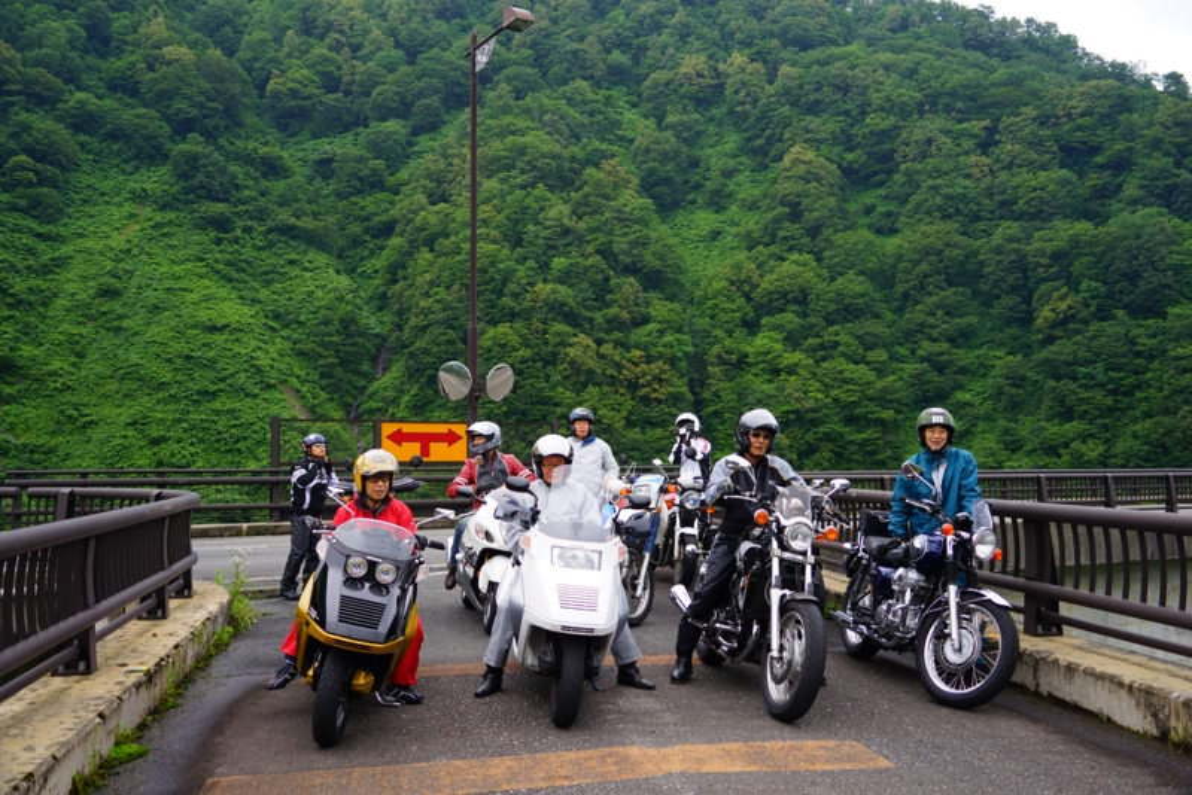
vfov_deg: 41.1
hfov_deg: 58.7
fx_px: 1060
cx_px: 596
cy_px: 398
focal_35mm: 32
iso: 100
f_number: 4
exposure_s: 1/60
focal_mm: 32
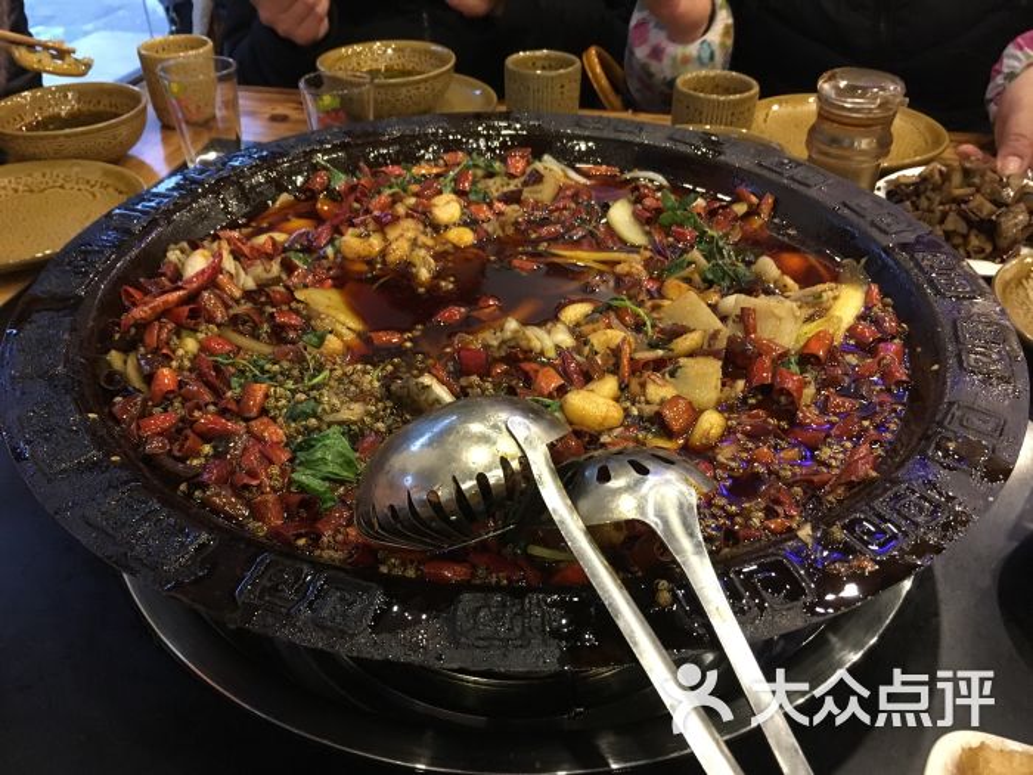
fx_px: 865
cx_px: 516
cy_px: 388
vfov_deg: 48.2
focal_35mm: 29
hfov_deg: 61.7
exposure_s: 1/17
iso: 200
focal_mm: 4.15
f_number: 2.2
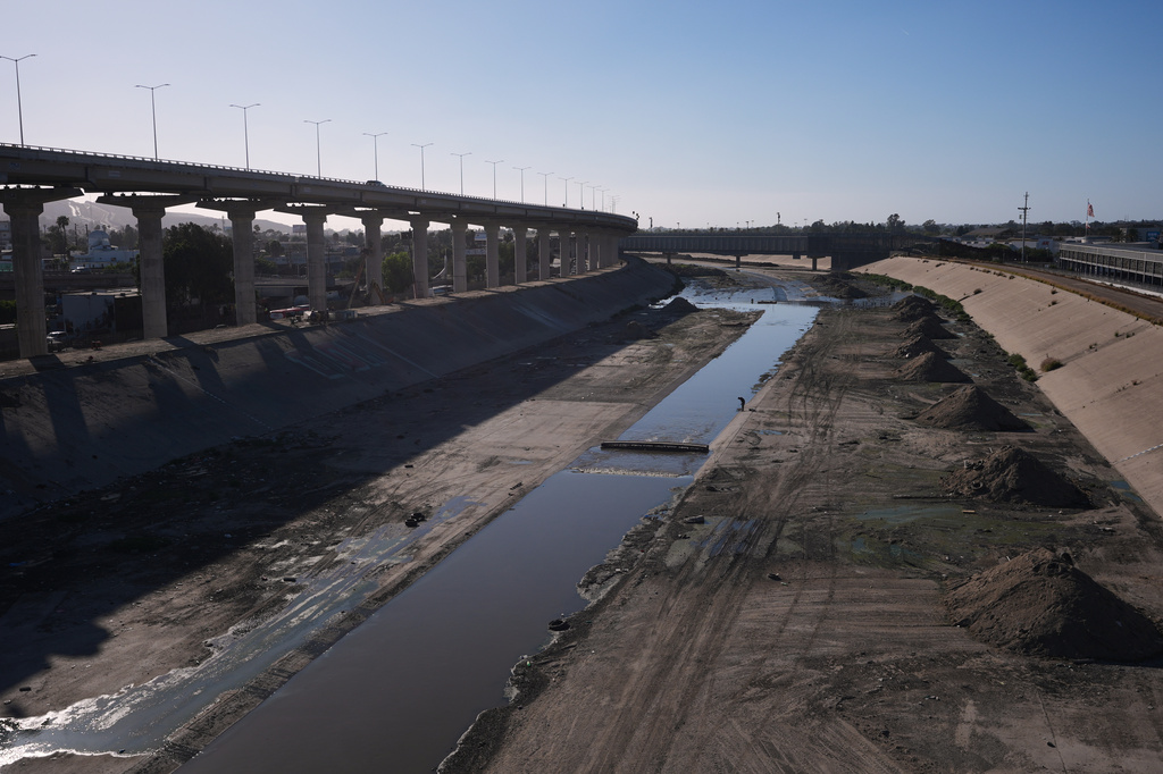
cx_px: 582
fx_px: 1098
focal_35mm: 34
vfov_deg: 38.9
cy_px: 387
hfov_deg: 55.8
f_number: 5.6
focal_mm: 34
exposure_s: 1/3200
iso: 250
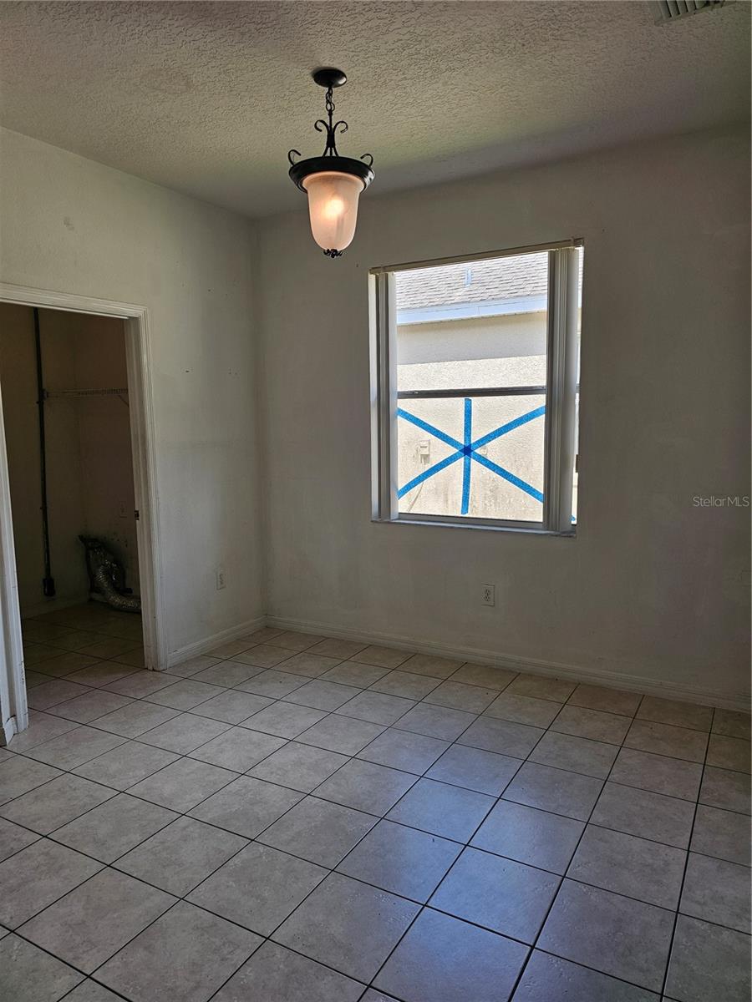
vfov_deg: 73.9
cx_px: 376
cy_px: 501
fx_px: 666
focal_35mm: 23
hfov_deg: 58.9
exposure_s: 1/120
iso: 20
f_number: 1.7
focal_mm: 6.3
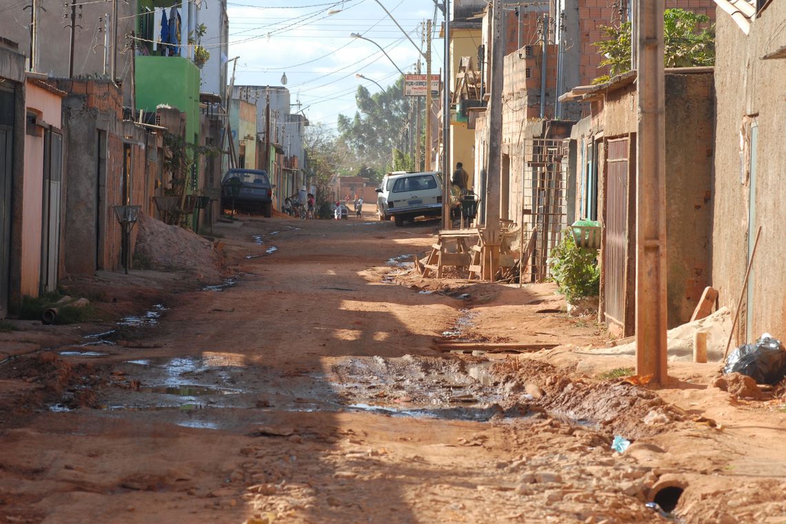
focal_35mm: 188
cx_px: 393
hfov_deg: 11.0
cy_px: 262
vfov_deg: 7.3
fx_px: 4093
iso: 250
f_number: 9
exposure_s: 1/250
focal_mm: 125
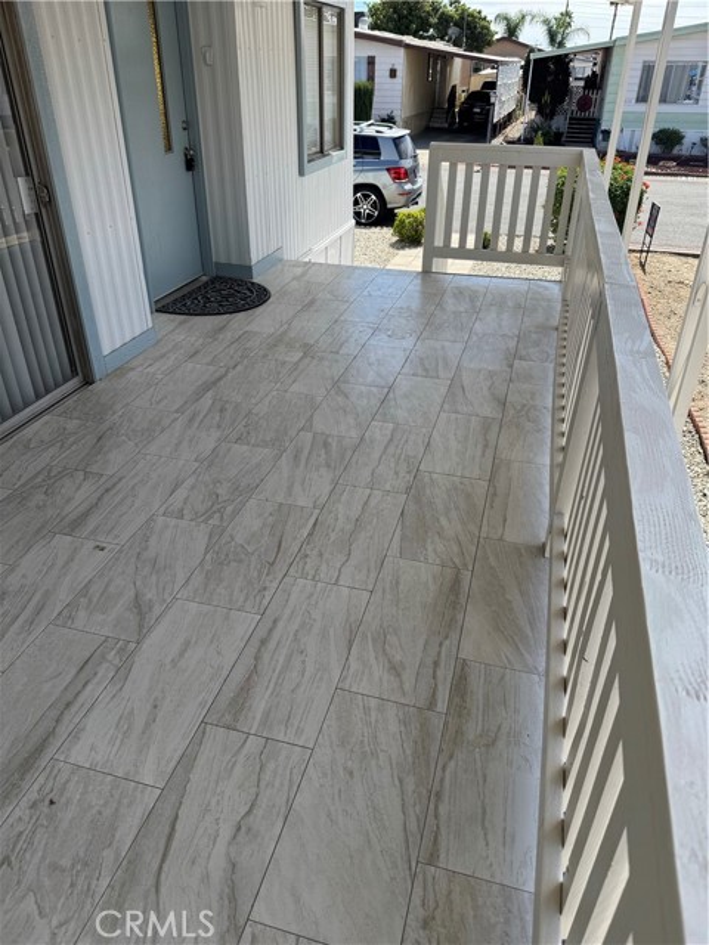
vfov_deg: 71.6
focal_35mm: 24
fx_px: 655
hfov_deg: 56.8
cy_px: 472
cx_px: 354
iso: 80
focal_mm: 6.76
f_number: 1.78
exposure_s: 1/1721
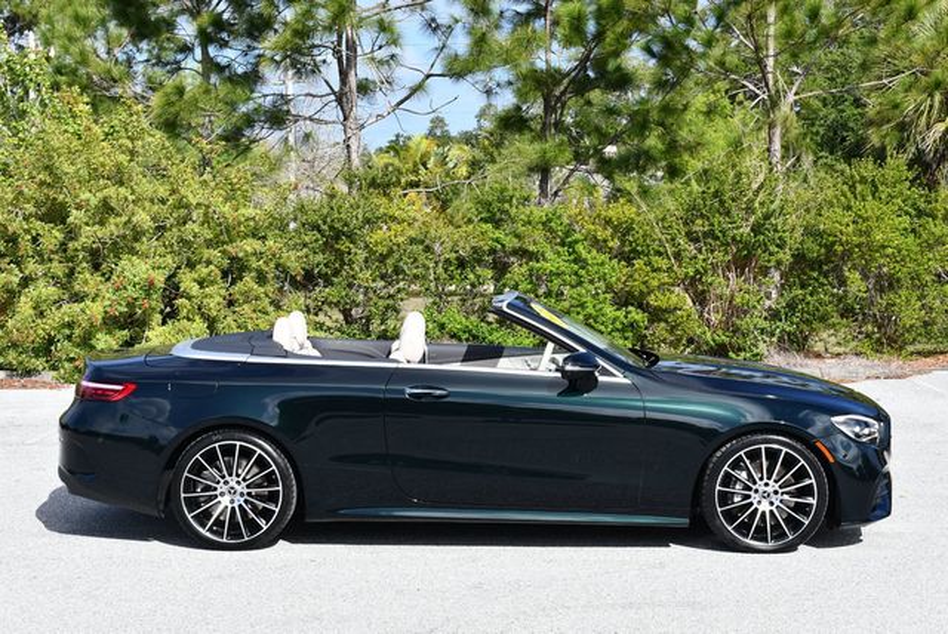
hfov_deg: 31.4
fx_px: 1687
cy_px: 317
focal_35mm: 64
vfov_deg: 21.3
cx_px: 474
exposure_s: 1/250
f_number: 8
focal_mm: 32
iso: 125
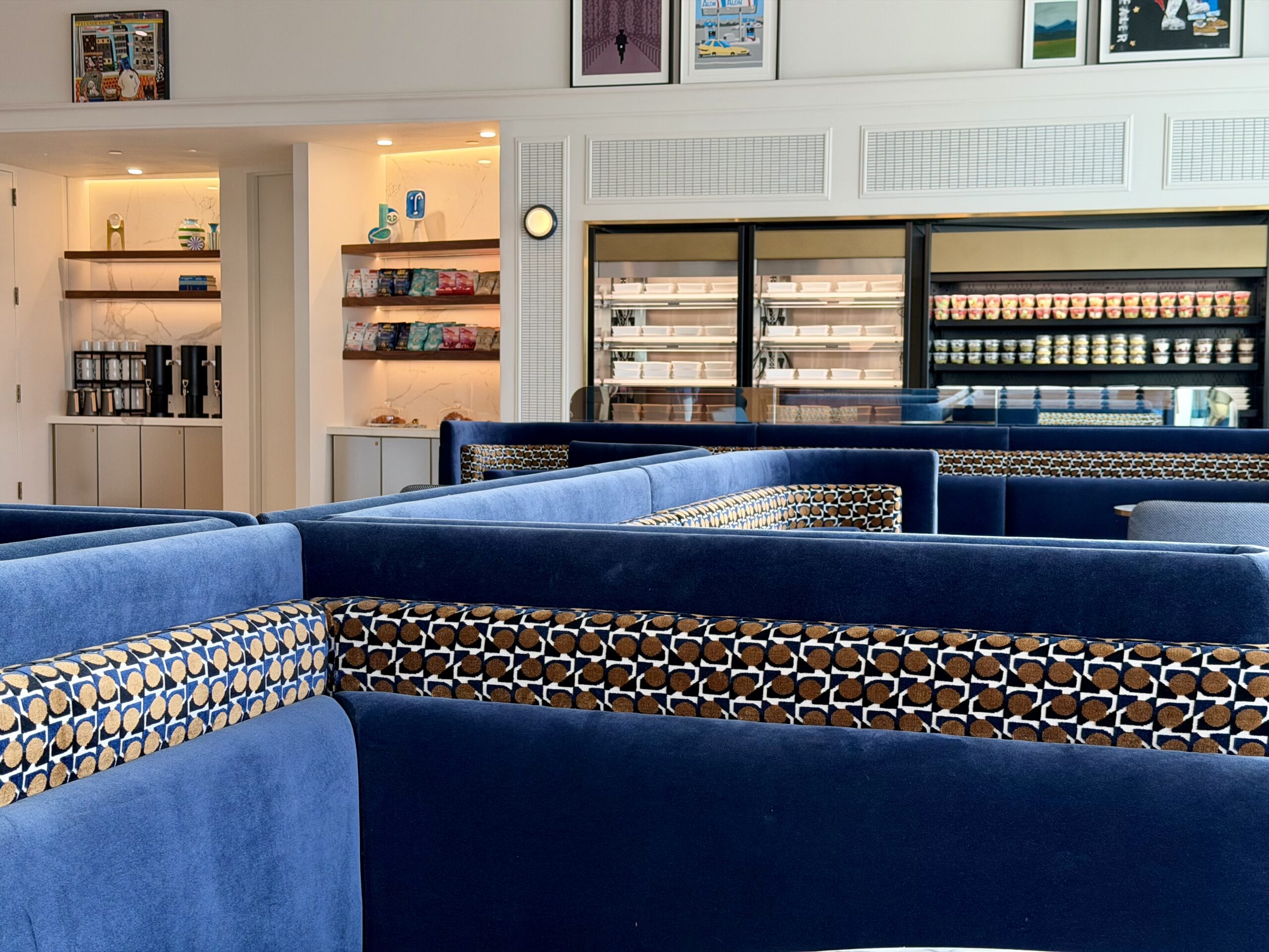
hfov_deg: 39.7
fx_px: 1760
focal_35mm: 48
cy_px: 476
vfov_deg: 30.3
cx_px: 634
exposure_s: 1/75
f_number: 1.78
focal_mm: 6.76
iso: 80
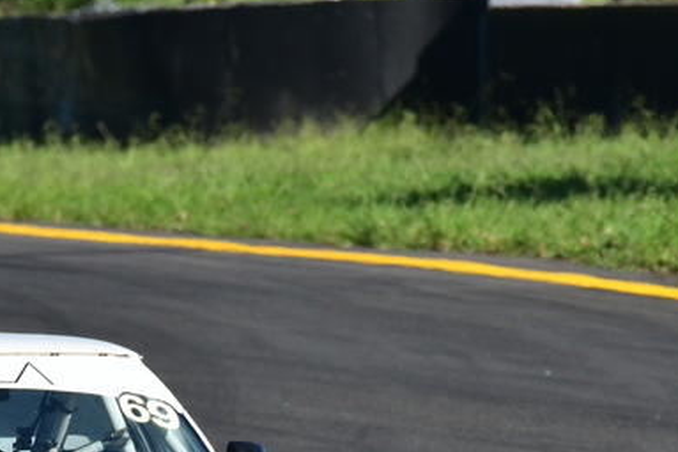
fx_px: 29517
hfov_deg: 1.3
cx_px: -5
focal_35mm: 1568
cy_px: 460
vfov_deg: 0.9
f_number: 11
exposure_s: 1/640
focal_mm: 500
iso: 500
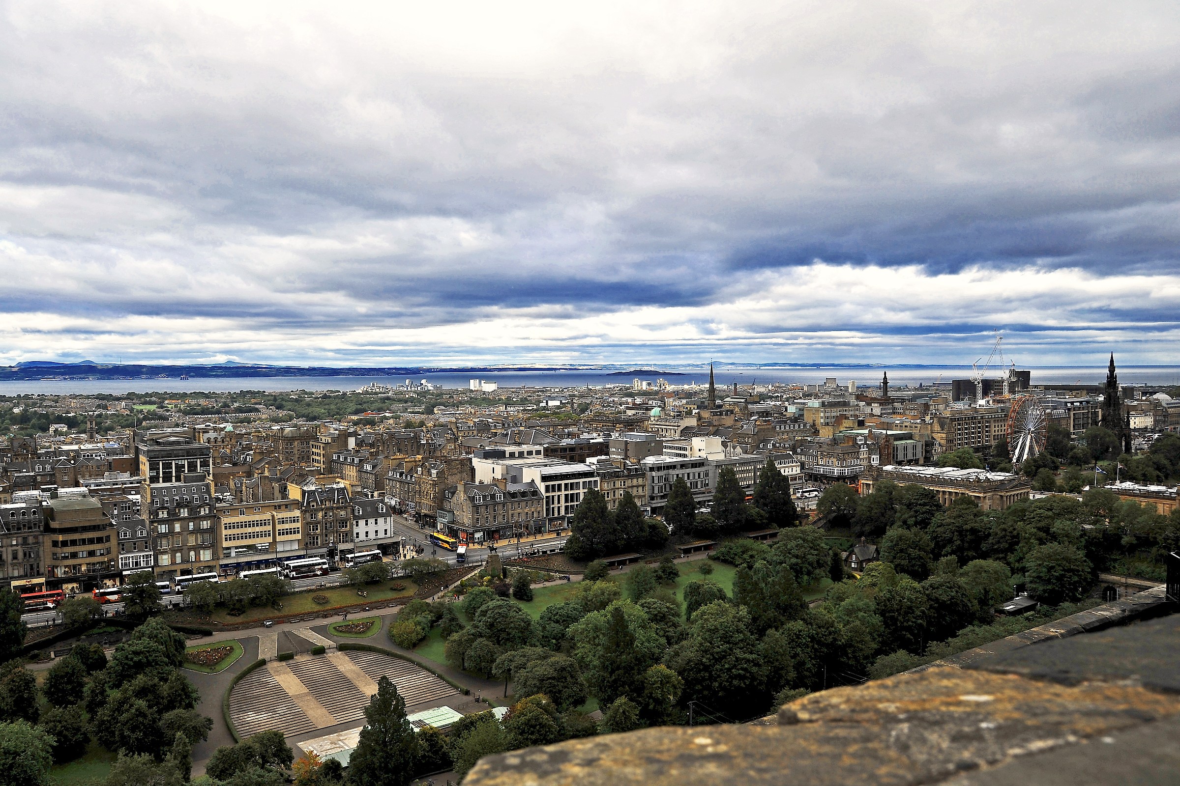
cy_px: 393
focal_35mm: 24
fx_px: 787
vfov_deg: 53.1
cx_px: 590
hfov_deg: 73.7
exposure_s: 1/500
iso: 200
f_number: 6.3
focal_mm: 24
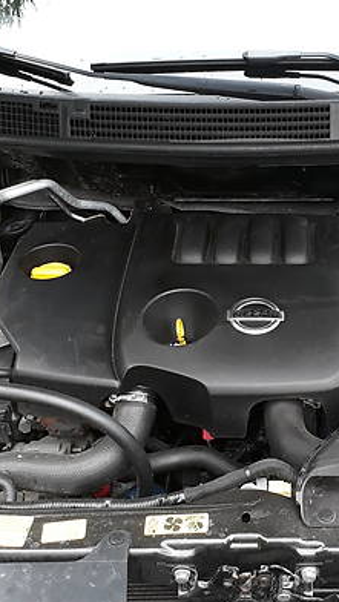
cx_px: 282
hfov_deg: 26.0
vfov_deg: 45.3
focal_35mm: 45
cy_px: 347
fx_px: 718
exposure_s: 1/120
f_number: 1.9
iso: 64
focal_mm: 3.6
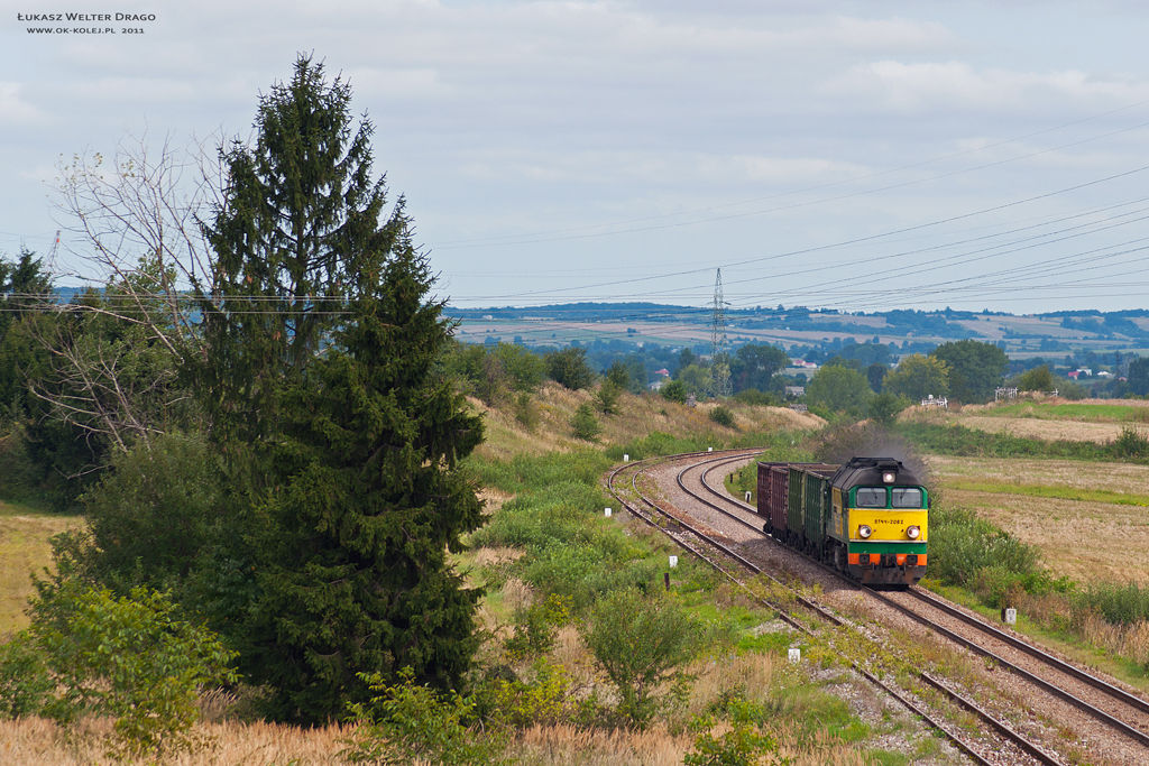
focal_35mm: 218
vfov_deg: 6.3
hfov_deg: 9.5
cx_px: 574
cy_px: 383
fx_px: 6942
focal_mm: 145
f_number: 8
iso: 200
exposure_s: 1/500
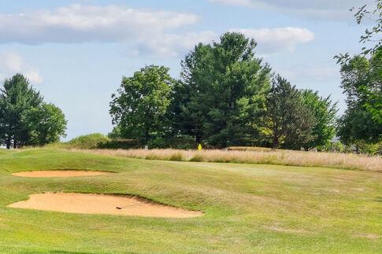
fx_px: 605
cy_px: 149
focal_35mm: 57
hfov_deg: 30.0
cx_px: -76
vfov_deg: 23.7
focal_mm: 16
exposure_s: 1/2000
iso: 800
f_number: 8
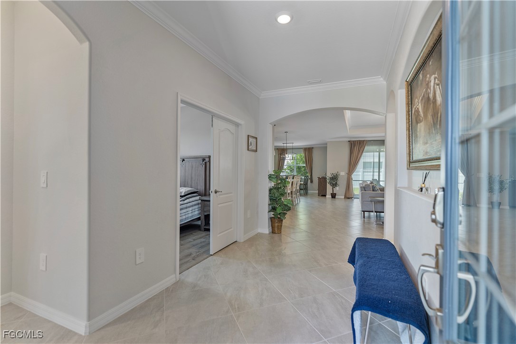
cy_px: 172
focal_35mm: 16
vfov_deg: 73.7
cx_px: 258
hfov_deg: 96.8
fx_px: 229
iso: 250
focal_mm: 16
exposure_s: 1/100
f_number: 2.8
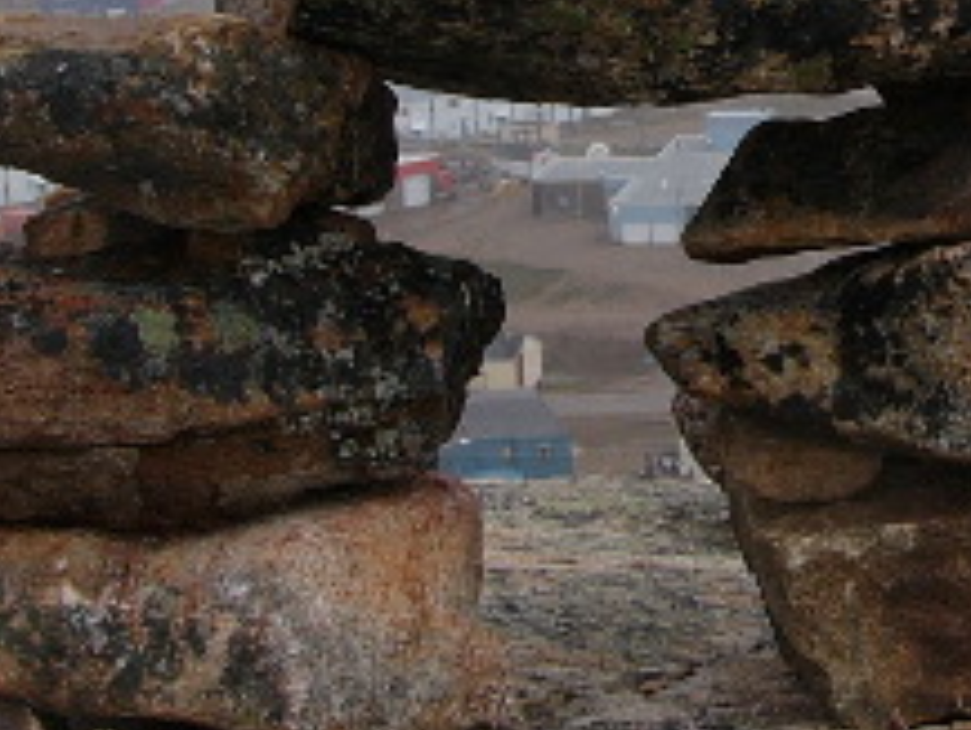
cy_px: -36
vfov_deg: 8.5
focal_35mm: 173
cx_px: 917
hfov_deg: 11.3
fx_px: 4855
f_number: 4
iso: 50
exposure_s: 1/160
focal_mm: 7.9
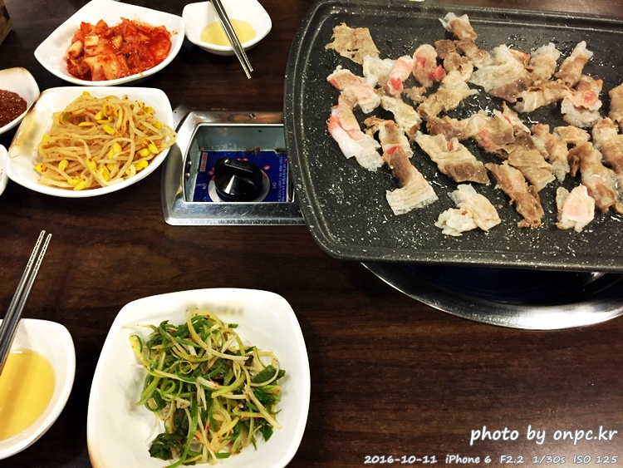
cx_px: 312
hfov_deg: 61.6
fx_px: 522
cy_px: 234
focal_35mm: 29
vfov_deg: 48.3
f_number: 2.2
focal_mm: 4.15
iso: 125
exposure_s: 1/30
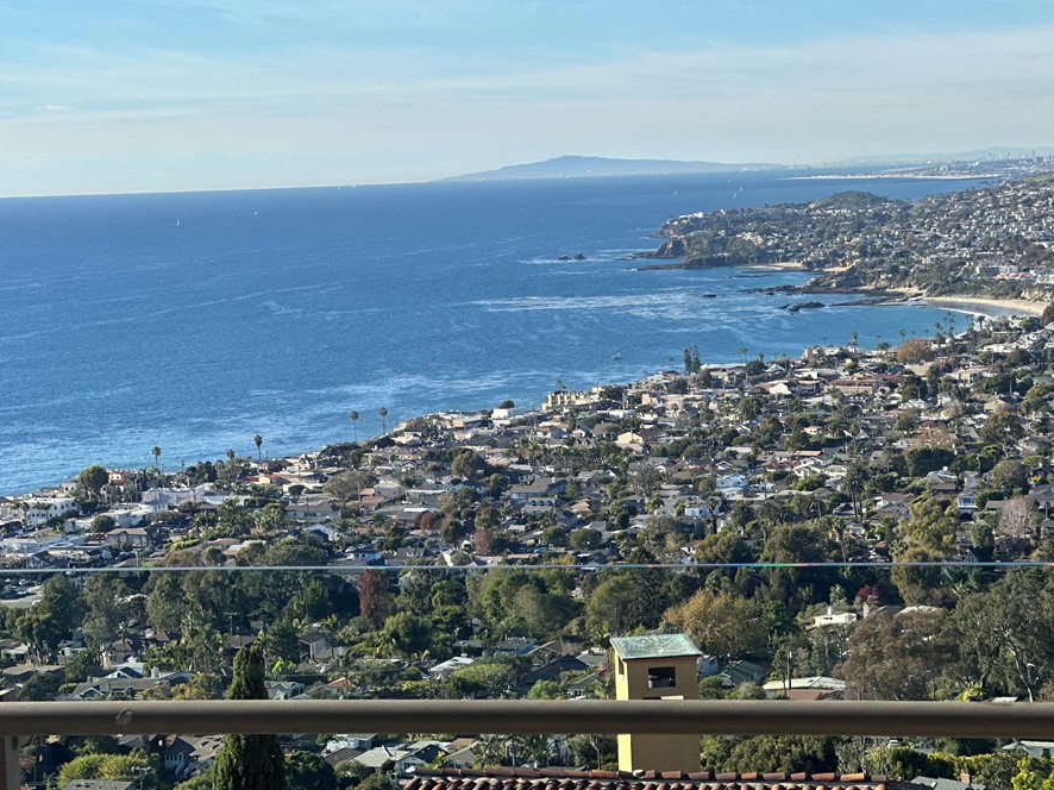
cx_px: 565
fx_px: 2709
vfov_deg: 16.6
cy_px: 399
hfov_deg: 22.0
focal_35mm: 89
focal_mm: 9
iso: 32
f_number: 2.8
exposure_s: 1/579
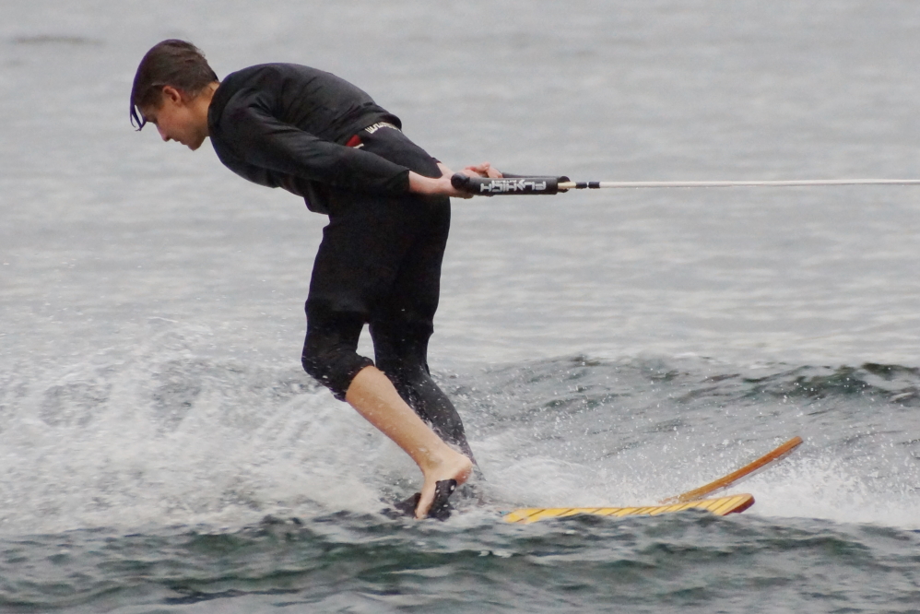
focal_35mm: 375
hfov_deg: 5.5
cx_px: 460
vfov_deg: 3.7
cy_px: 307
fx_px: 9586
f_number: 6.3
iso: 1250
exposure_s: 1/400
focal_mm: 250
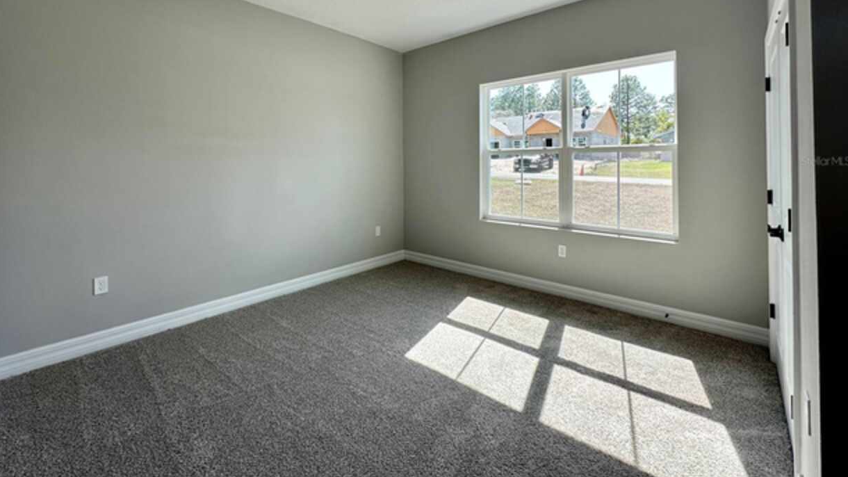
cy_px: 161
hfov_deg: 99.3
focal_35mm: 16
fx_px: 360
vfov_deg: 65.4
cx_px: 409
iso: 40
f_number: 2.2
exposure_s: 1/221
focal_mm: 2.22
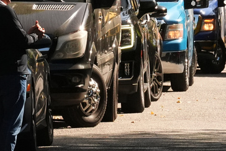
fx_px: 5301
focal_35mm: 843
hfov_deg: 2.4
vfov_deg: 1.6
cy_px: -4
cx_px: 206
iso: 4000
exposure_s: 1/800
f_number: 20
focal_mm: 200
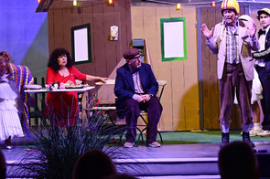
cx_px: 172
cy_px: 53
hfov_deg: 19.1
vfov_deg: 12.7
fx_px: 802
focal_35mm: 107
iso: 3200
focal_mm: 70
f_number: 4.5
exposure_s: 1/400
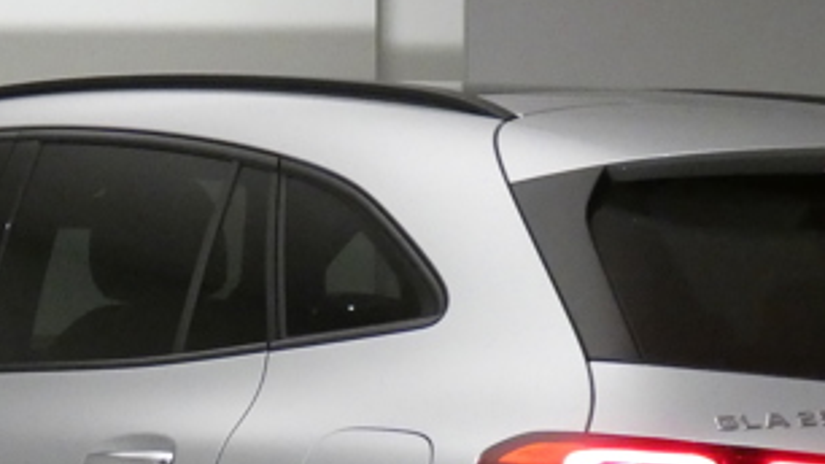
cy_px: 664
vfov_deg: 7.9
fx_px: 3303
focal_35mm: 151
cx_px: 353
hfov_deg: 14.2
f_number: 3.9
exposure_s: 1/80
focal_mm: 9.5
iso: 1000
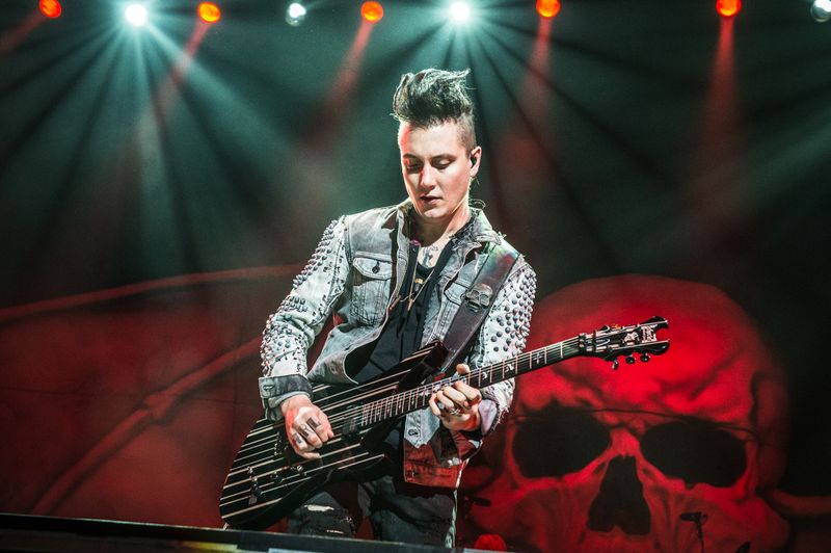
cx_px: 416
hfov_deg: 36.3
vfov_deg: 24.6
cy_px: 276
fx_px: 1269
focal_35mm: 55
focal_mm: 55
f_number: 6.3
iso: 3200
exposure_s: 1/500
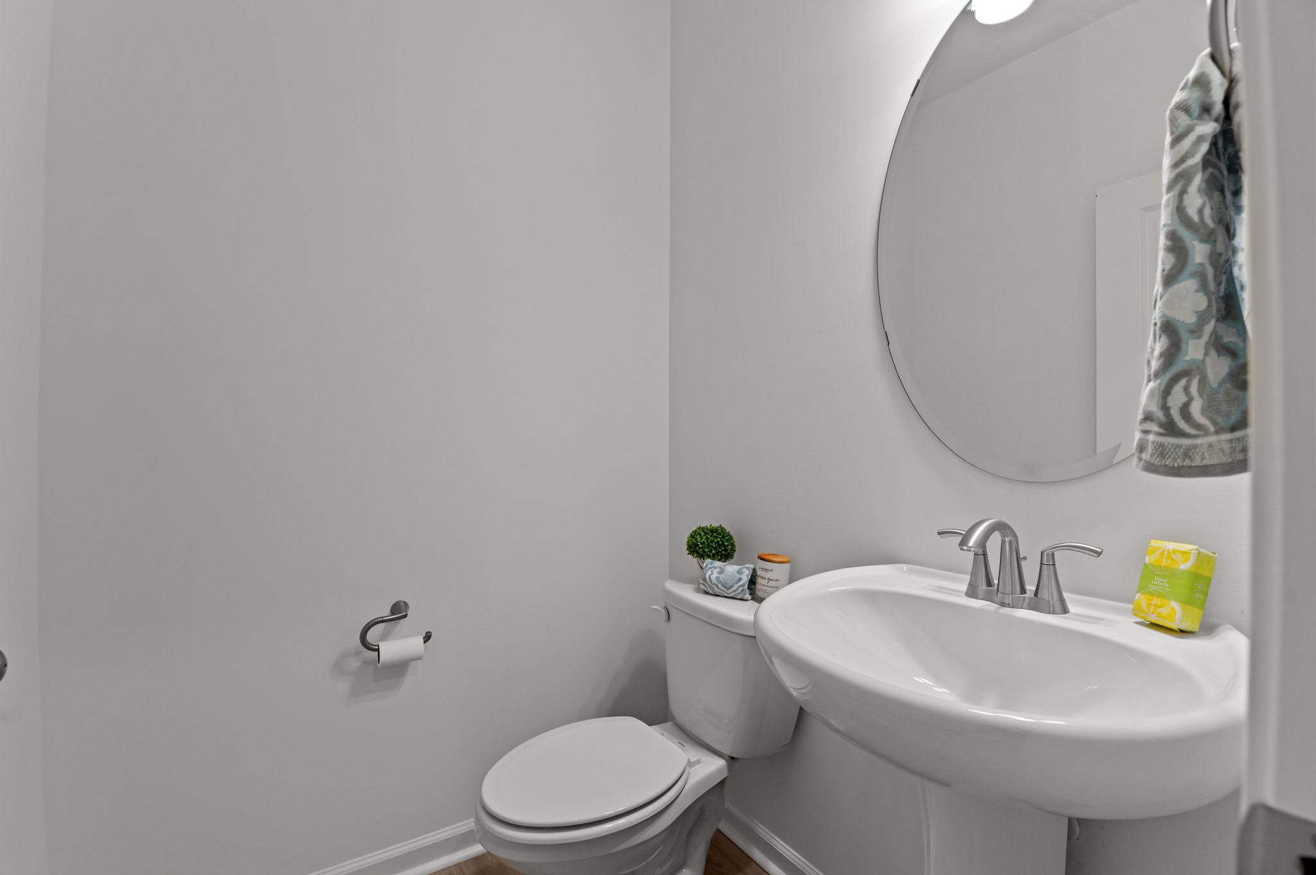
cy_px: 438
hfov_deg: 100.4
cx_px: 658
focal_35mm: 15
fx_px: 548
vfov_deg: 77.2
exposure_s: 1/13
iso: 400
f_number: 6.3
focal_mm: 15
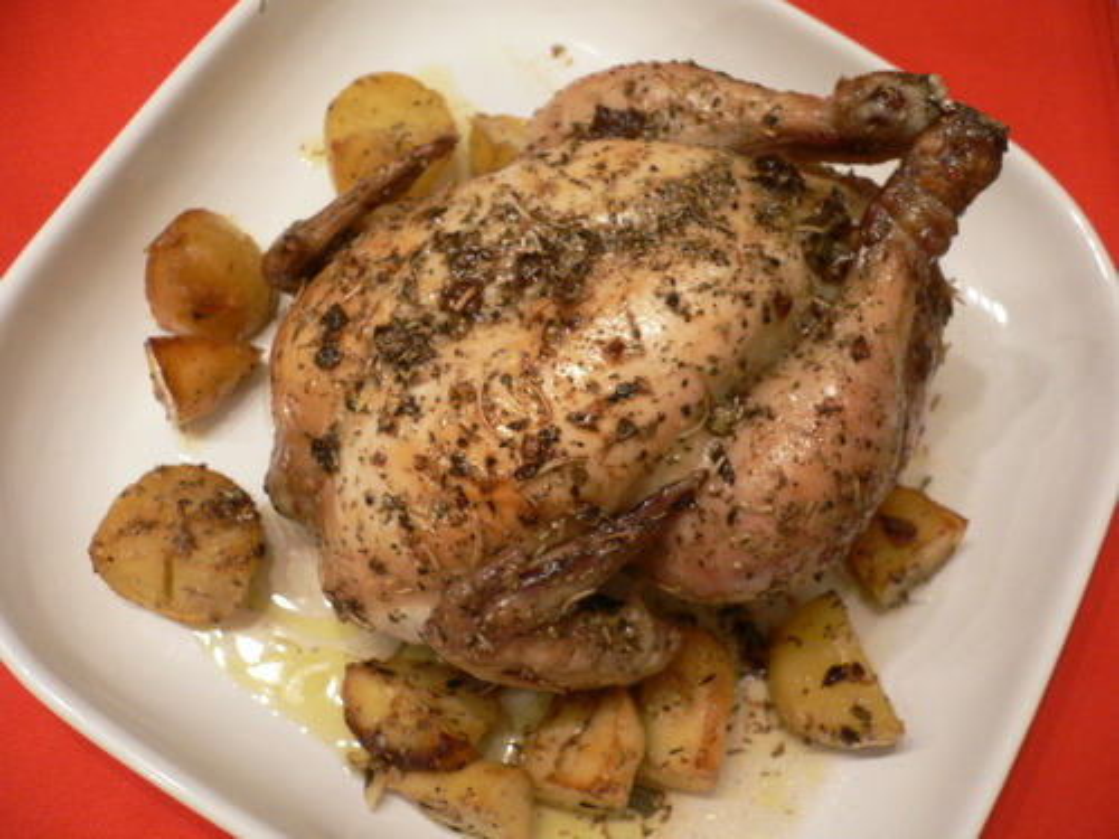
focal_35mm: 35
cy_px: 420
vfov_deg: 40.7
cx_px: 560
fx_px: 1131
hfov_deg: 52.6
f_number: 2.8
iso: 100
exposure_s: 1/8
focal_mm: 5.8
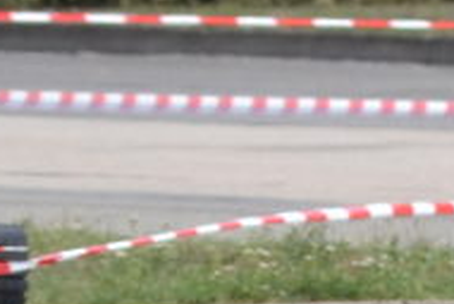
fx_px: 16116
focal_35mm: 1277
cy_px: 572
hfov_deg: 1.6
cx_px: 1427
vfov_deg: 1.1
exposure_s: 1/640
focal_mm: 120
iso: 400
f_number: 8
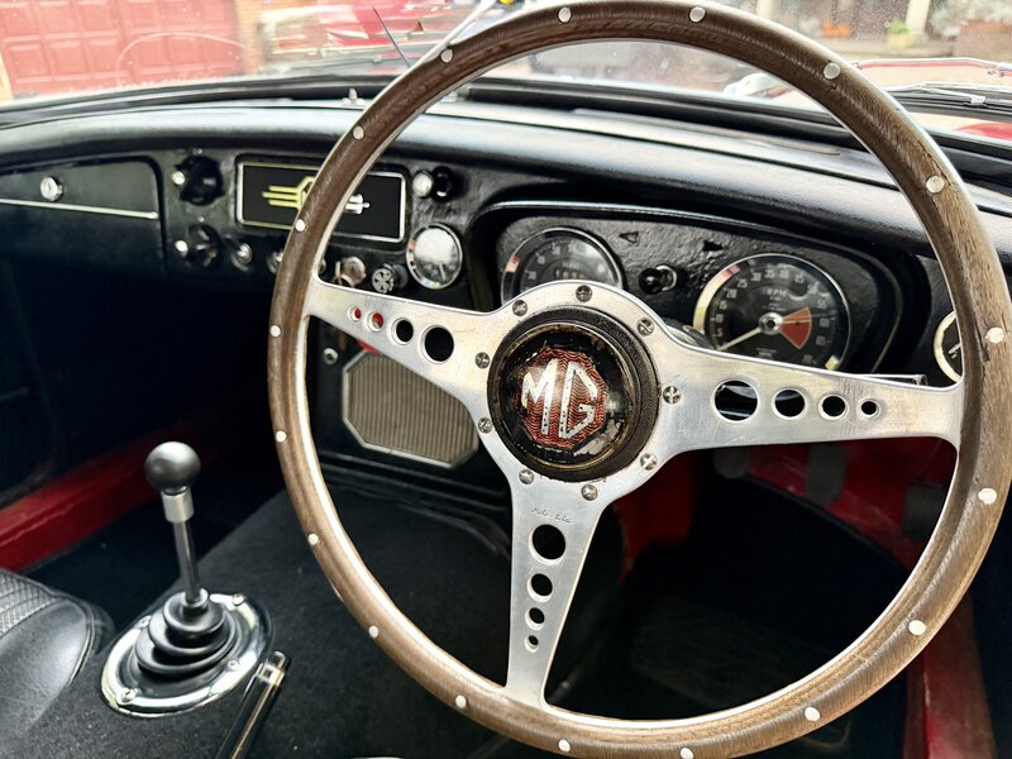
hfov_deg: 71.6
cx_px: 506
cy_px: 380
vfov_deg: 56.8
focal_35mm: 24
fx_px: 702
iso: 800
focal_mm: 6.76
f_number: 1.78
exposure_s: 1/43
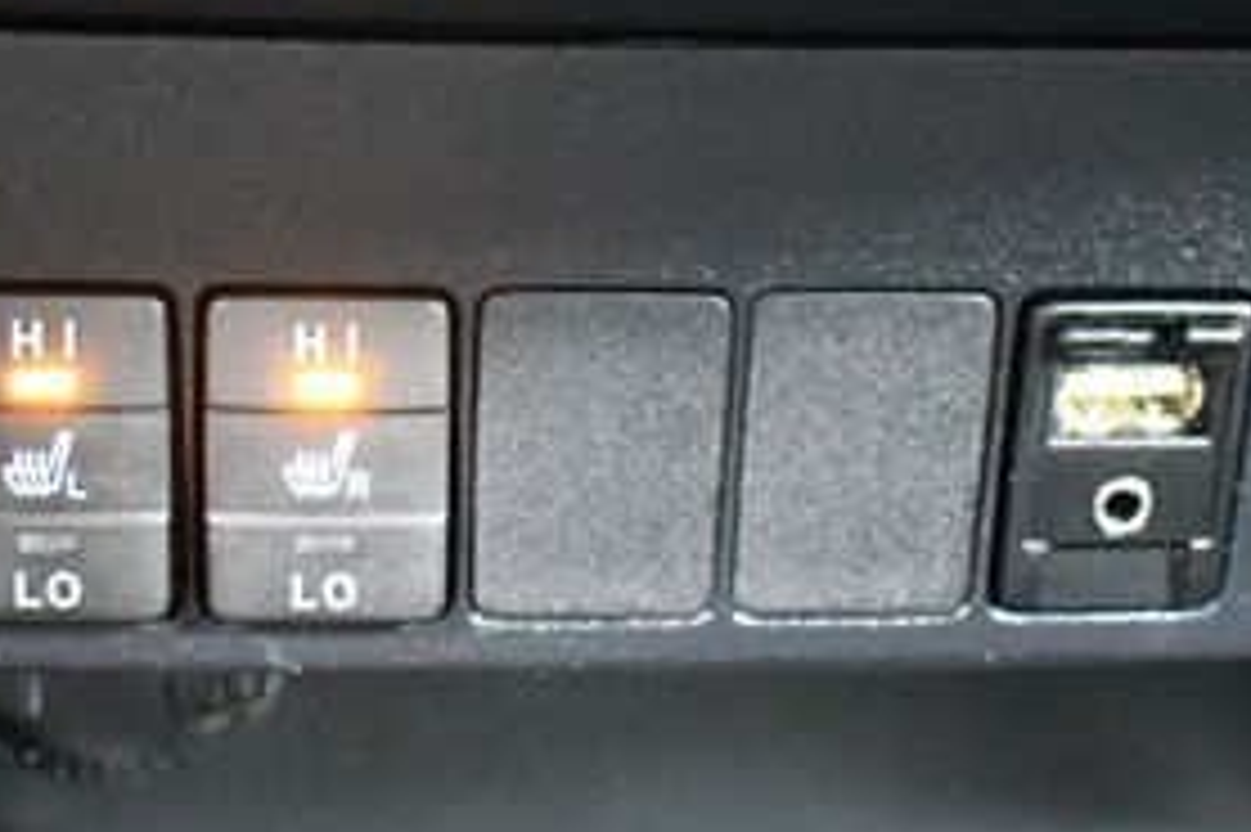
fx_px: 2882
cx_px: 698
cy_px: 256
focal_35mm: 83
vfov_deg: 16.4
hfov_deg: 24.5
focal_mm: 18
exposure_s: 1/13
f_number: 3.5
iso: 12800
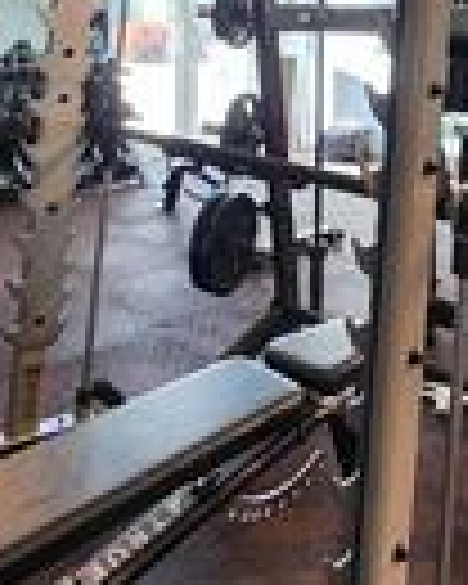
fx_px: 675
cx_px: 256
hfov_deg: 38.2
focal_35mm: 39
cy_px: 14
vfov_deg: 41.4
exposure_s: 1/60
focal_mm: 2.2
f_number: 2.2
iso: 200
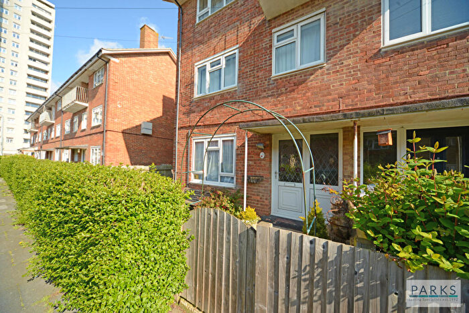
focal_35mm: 12
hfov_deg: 112.6
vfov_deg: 90.1
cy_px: 156
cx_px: 234
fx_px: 156
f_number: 6.3
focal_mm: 12
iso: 200
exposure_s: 1/320
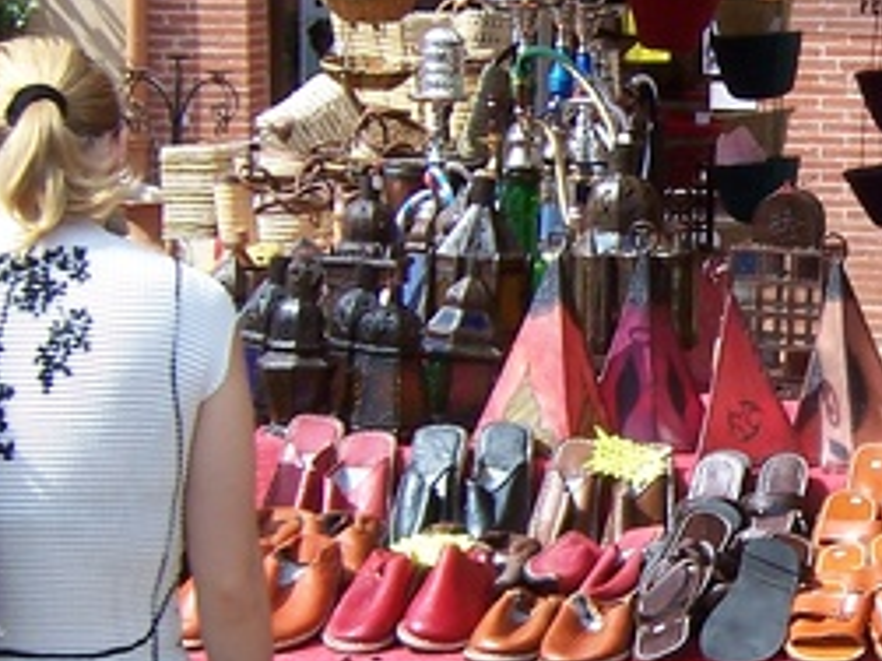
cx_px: 931
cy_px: 369
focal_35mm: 104
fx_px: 2649
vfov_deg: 14.2
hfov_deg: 18.3
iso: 80
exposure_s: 1/500
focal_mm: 5.5
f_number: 3.4
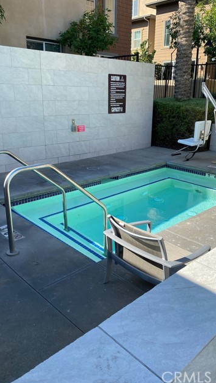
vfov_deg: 66.0
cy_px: 190
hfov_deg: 40.2
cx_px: 117
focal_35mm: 29
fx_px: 295
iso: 32
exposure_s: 1/1206
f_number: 1.8
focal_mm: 4.25
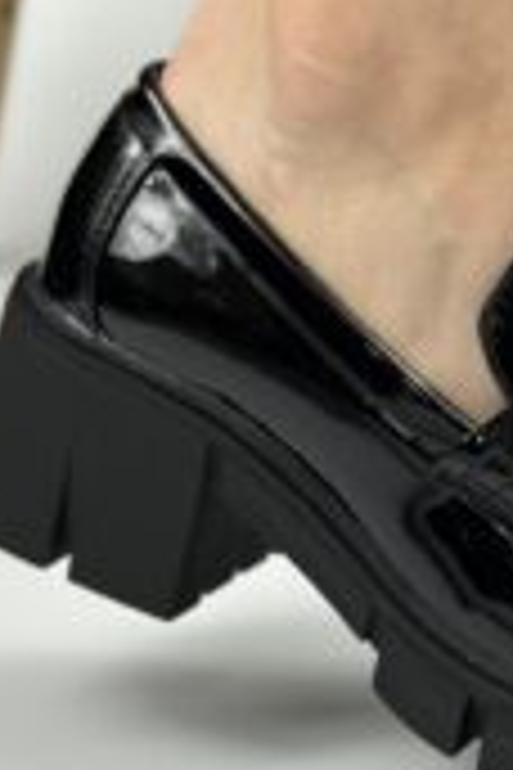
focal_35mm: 117
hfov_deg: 11.5
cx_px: 567
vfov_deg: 17.4
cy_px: 158
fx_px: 2501
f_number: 1.78
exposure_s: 1/823
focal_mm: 6.86
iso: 80
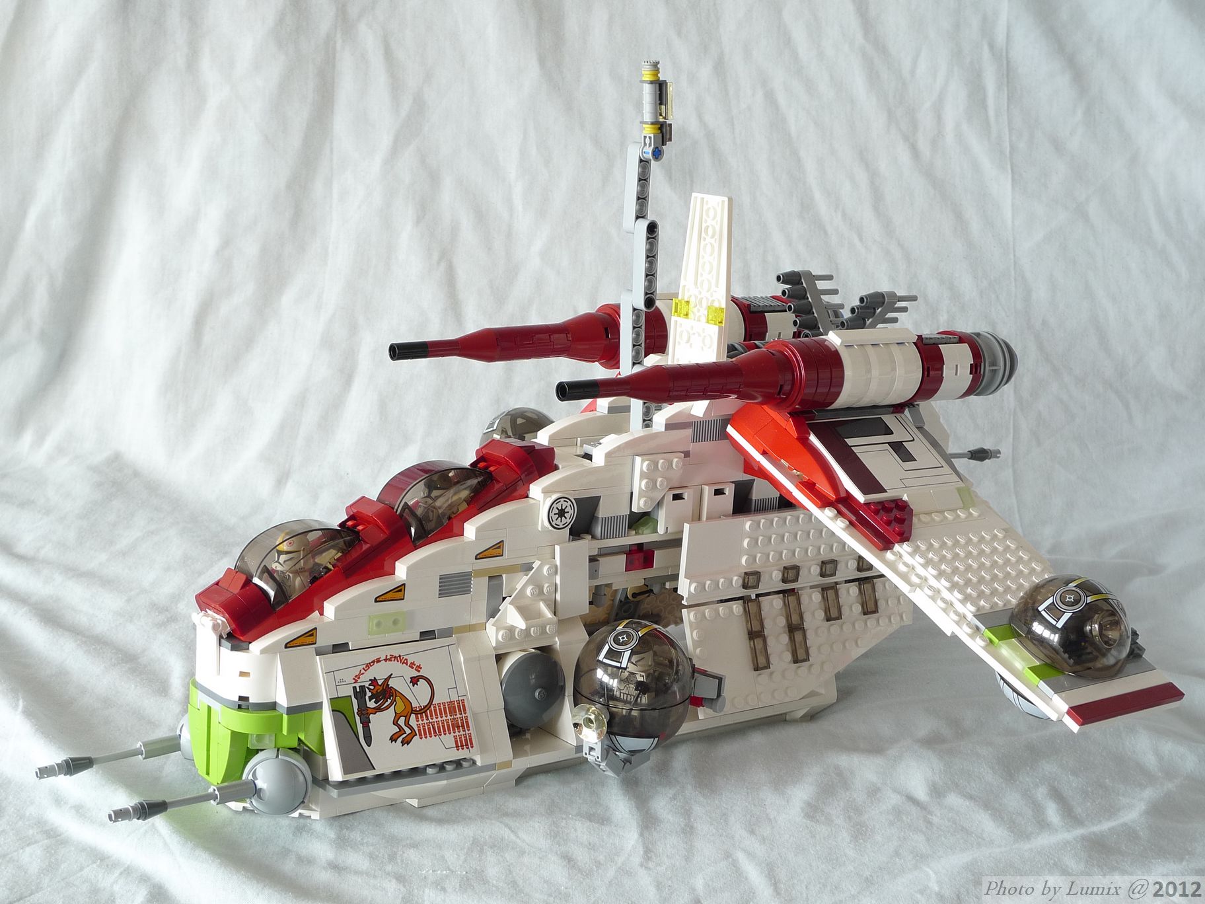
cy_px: 452
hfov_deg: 33.8
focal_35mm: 57
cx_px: 602
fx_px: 1984
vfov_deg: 25.7
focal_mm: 12.1
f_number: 4.5
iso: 80
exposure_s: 1/2.5
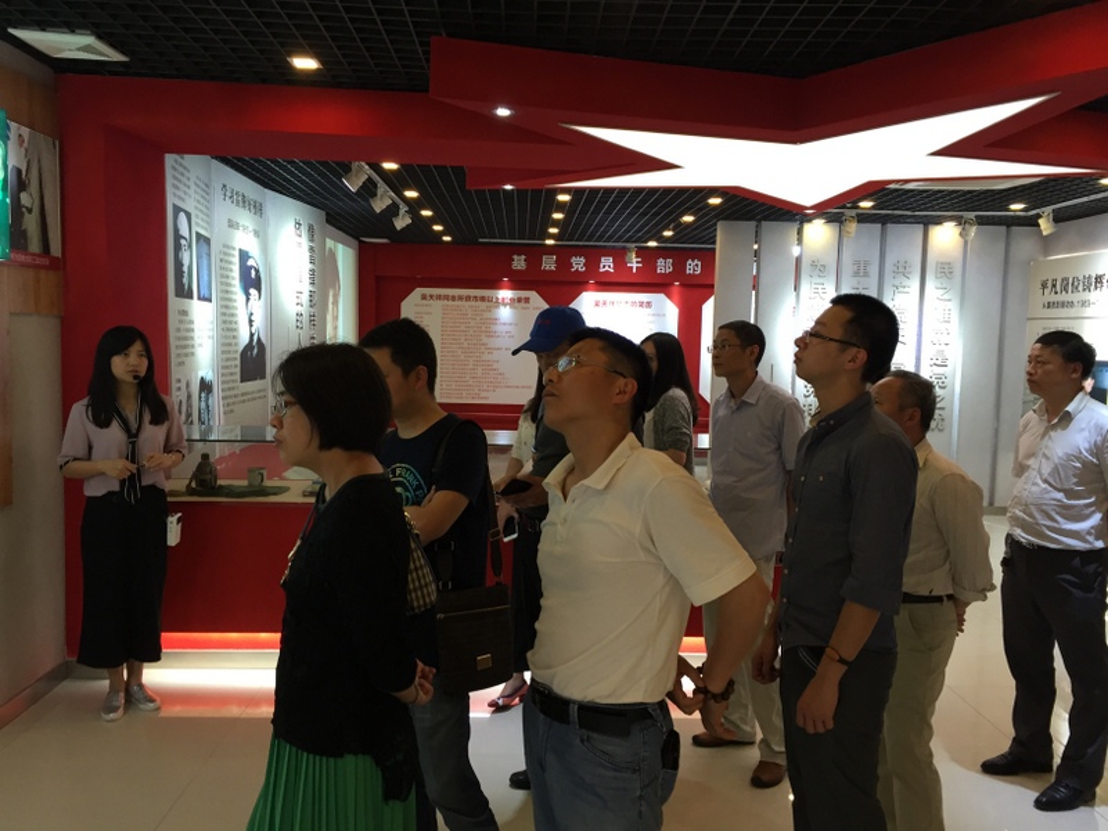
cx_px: 554
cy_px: 416
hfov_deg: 61.7
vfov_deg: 48.2
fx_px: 928
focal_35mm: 29
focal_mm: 4.15
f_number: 2.2
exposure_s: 1/33
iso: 64
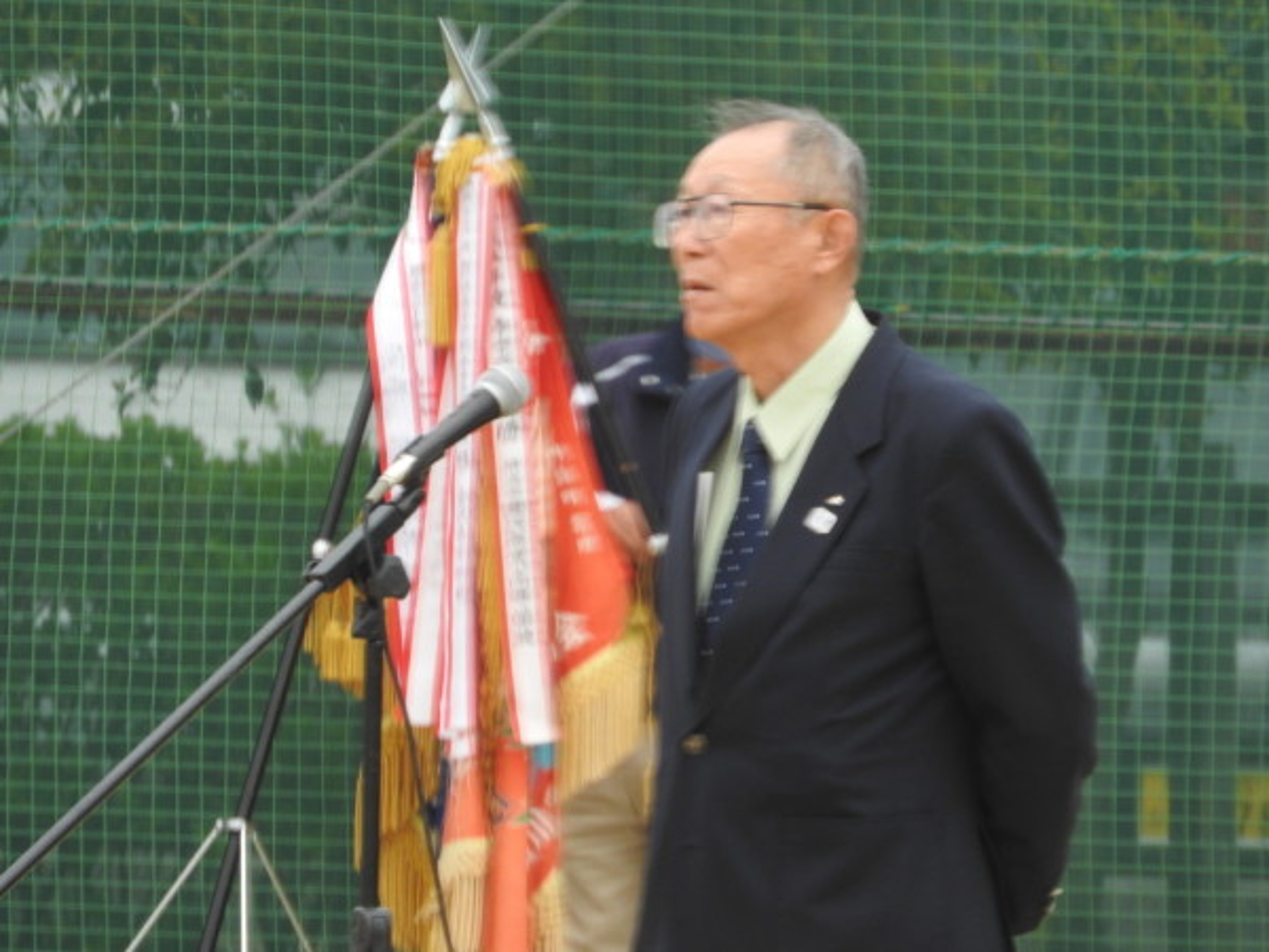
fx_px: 21996
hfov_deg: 3.3
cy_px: 476
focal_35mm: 600
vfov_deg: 2.5
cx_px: 634
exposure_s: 1/250
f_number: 5.6
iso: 200
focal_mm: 107.5
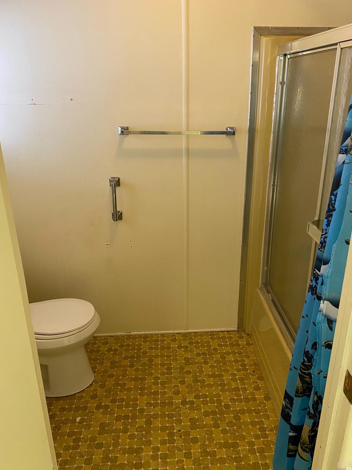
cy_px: 232
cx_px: 181
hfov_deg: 51.3
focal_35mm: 27
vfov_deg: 65.3
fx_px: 366
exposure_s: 1/60
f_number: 1.8
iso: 160
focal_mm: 4.25
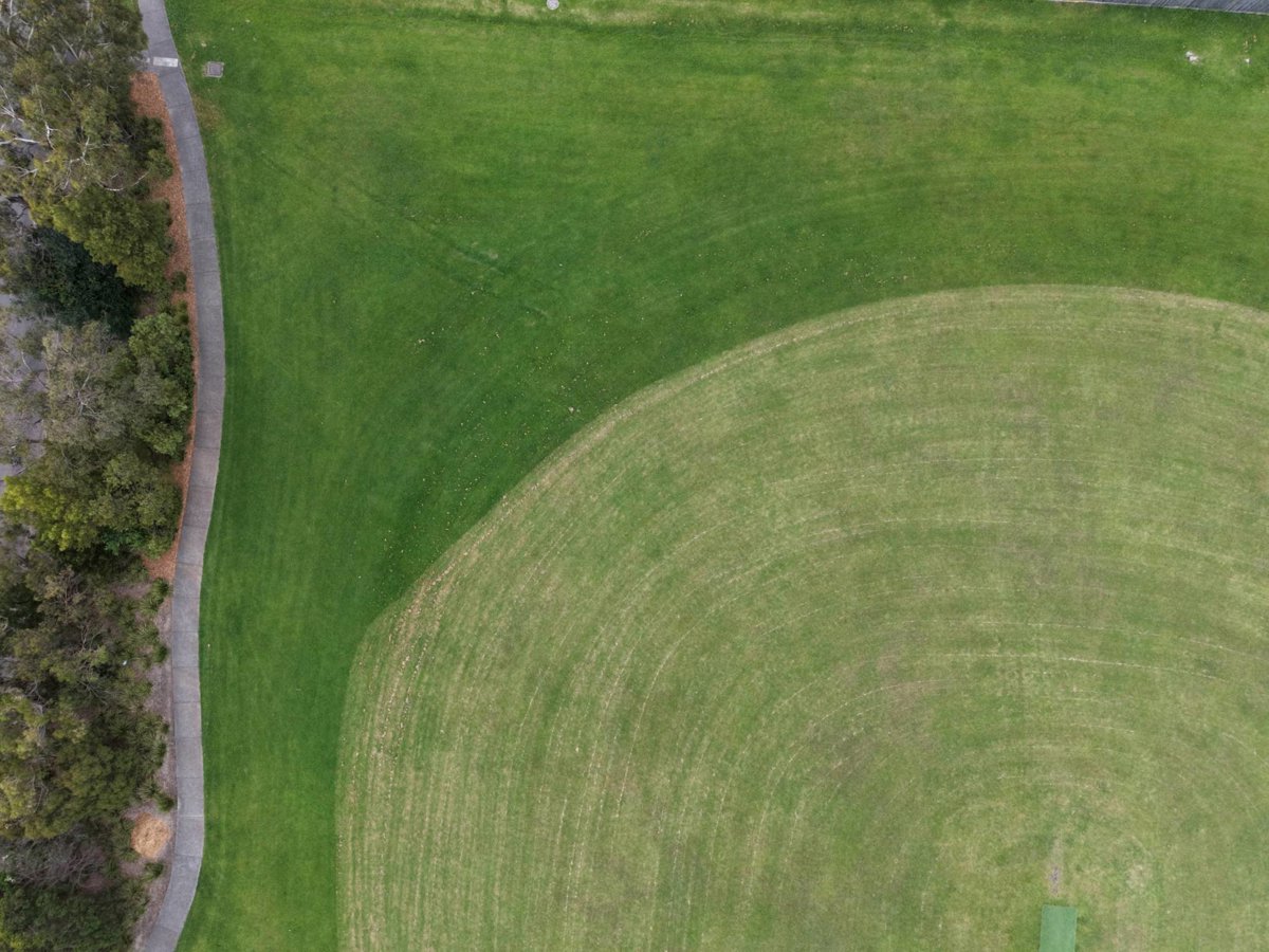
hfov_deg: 71.6
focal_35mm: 24
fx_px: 880
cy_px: 476
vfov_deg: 56.8
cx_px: 634
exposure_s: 1/800
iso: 200
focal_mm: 8.67
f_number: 1.8
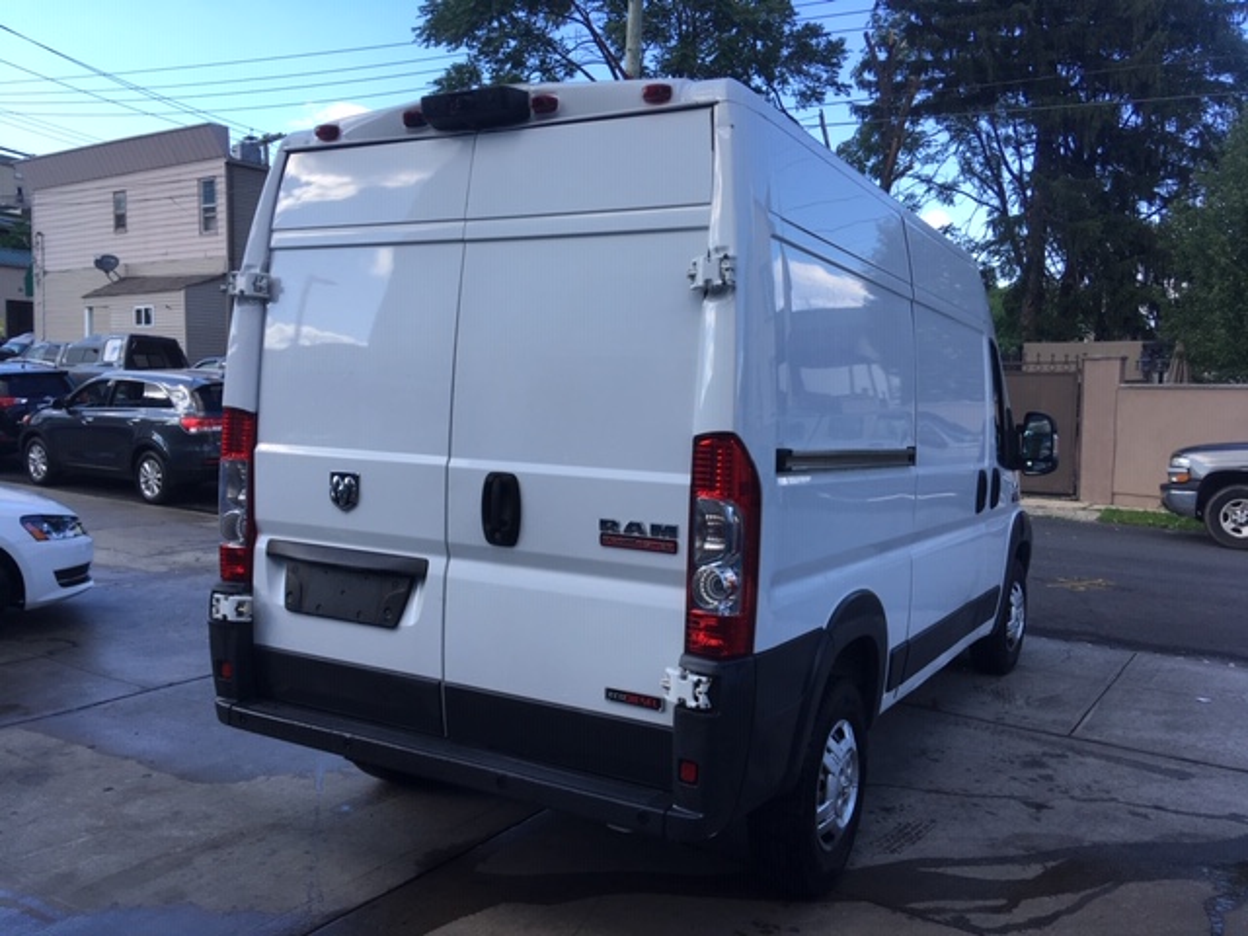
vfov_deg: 48.2
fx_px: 1046
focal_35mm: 29
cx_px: 624
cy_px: 468
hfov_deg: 61.7
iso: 25
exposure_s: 1/418
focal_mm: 4.15
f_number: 2.2
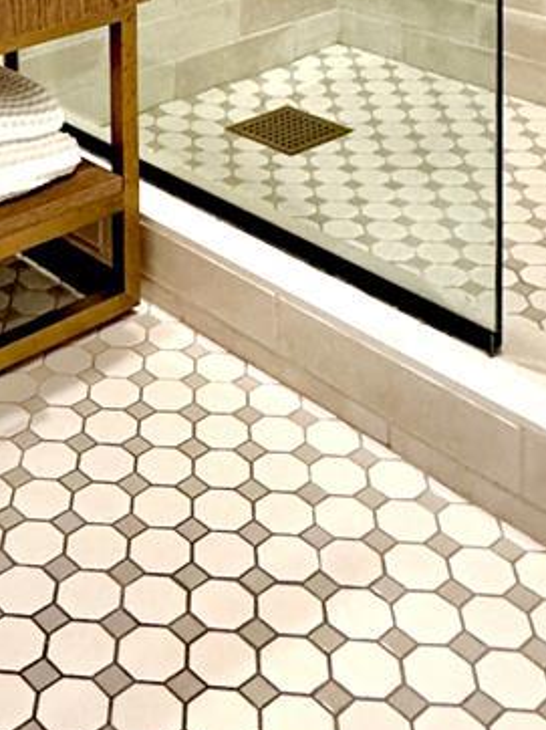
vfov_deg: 27.7
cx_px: 66
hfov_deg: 24.6
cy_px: -217
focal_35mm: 58
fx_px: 1221
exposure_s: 1/120
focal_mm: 2.22
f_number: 2.2
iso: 200
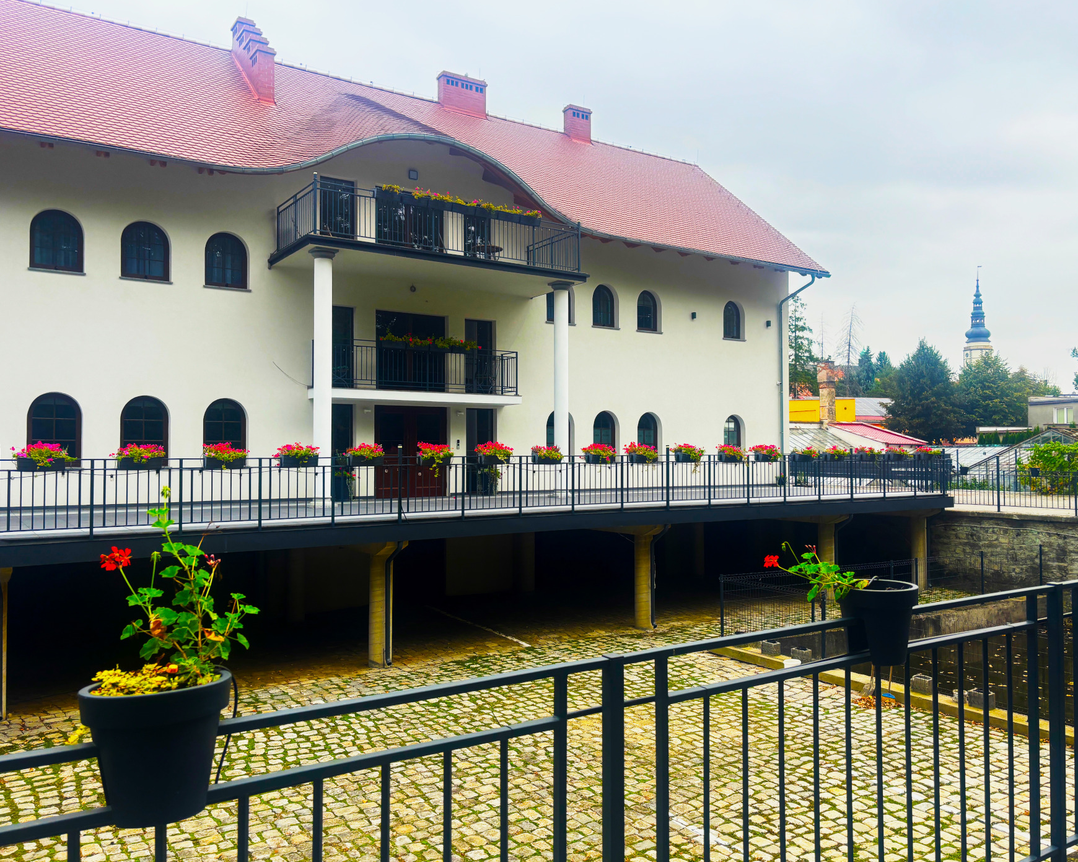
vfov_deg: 51.5
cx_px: 575
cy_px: 430
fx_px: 893
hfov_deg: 62.2
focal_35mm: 28
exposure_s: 1/143
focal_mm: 5.96
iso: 40
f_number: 1.6
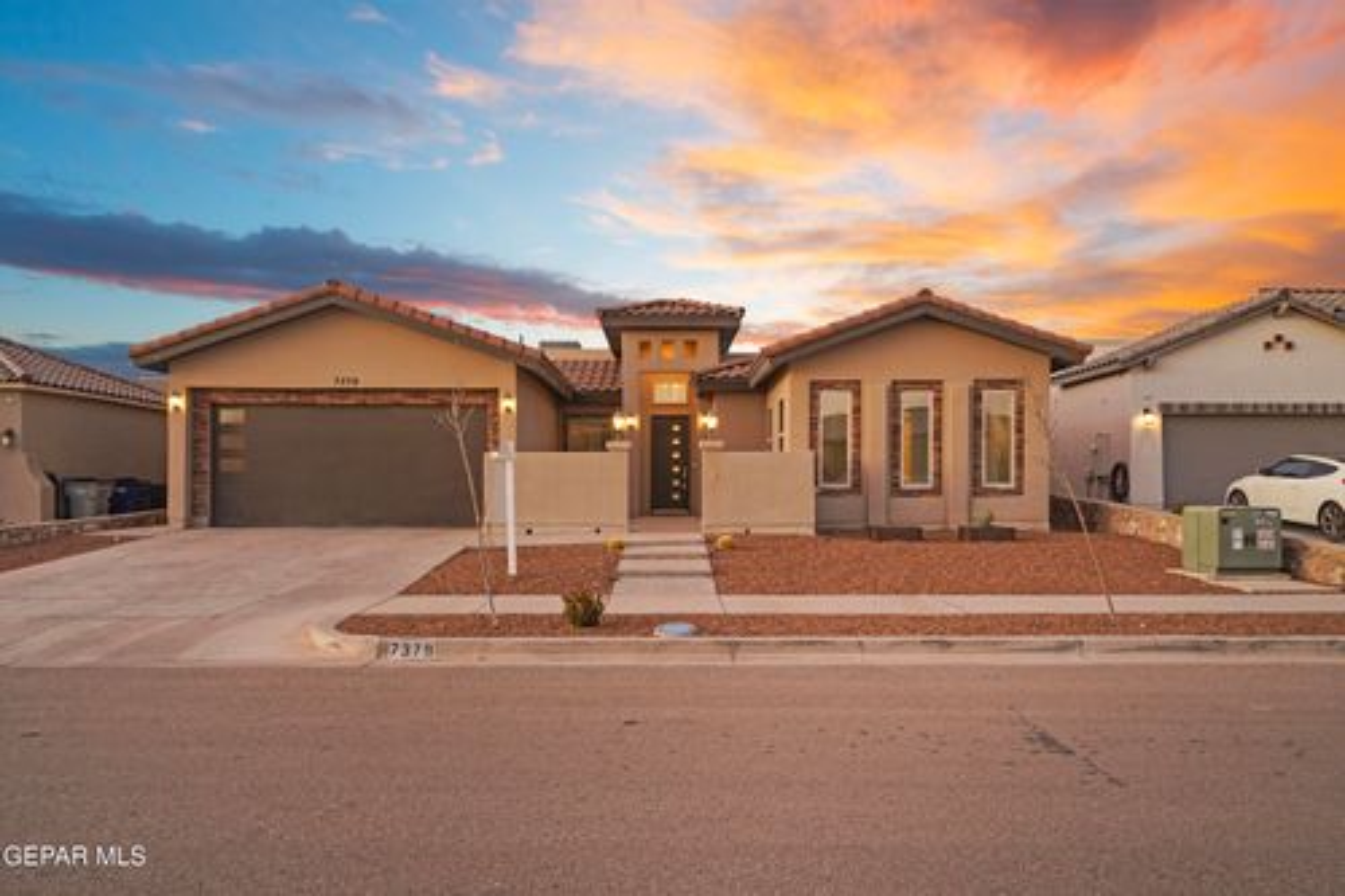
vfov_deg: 49.5
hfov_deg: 69.4
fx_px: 971
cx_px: 672
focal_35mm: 26
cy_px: 448
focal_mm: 26
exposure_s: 1/8
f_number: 8
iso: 400
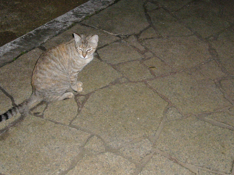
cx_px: 110
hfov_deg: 27.0
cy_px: 71
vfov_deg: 20.4
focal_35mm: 72
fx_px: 487
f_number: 3.6
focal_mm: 9.9
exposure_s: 1/60
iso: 400
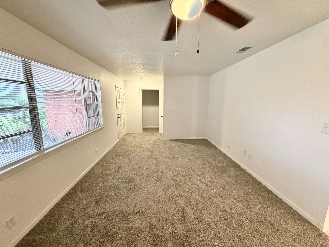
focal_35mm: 14
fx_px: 133
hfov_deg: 102.1
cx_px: 164
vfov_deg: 85.7
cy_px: 124
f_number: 2.2
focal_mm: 2.22
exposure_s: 1/60
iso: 320
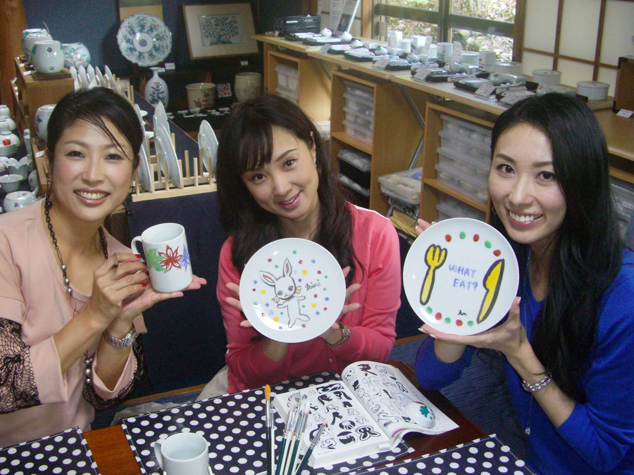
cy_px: 238
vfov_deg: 37.7
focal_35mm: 38
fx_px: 696
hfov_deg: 49.0
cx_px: 317
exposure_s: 1/30
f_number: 2.8
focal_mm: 7.9
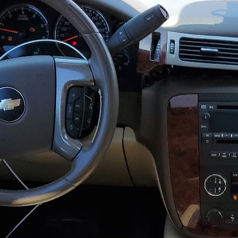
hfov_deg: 18.2
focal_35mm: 93
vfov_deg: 17.5
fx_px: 723
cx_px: 234
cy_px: 313
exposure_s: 1/312
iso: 50
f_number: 1.5
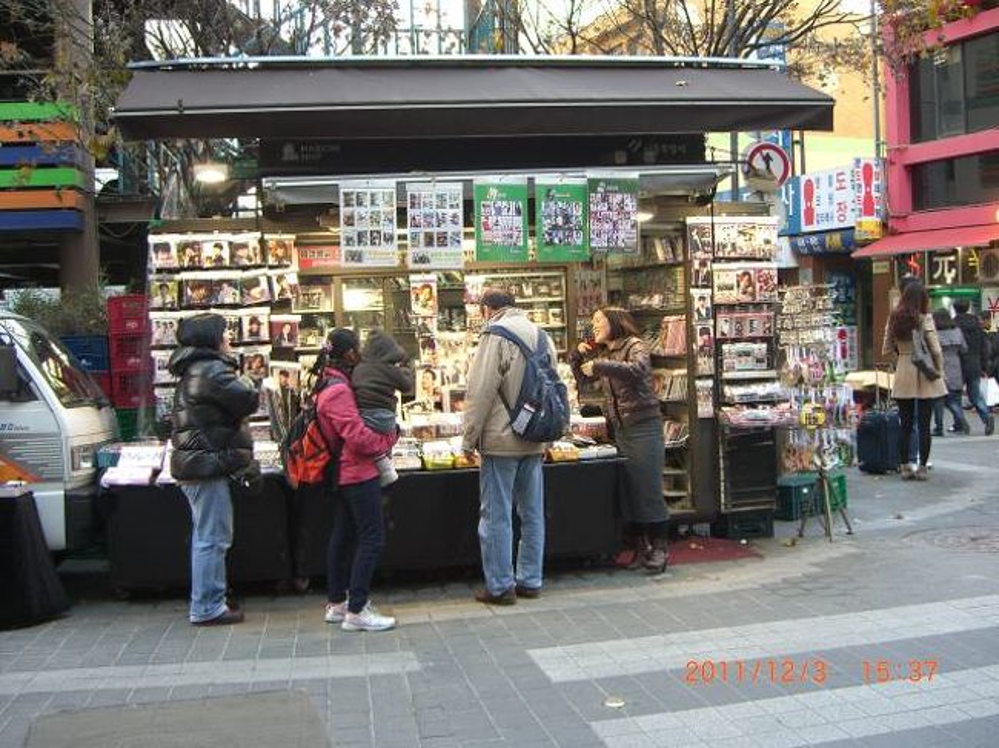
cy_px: 374
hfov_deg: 49.0
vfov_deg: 37.7
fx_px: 1096
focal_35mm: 38
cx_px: 500
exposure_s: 1/80
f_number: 2.8
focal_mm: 7.9
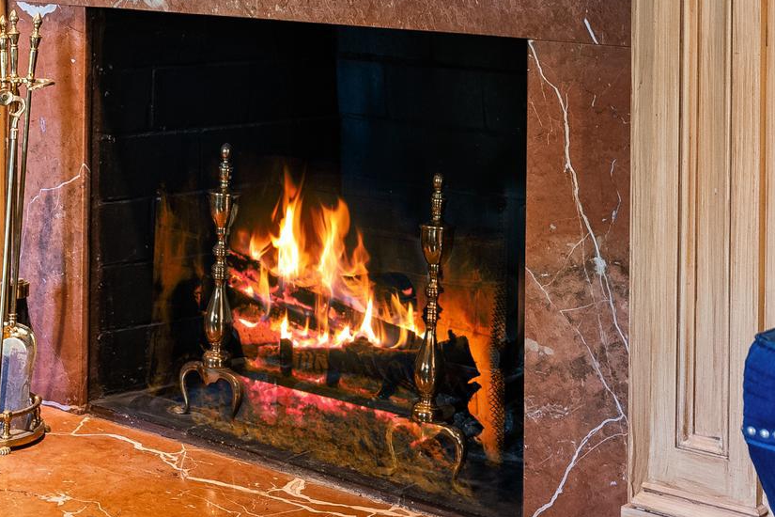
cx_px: 256
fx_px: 1684
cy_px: -102
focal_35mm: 78
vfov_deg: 16.7
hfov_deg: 25.8
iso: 1600
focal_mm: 31.5
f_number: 4
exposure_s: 1/25
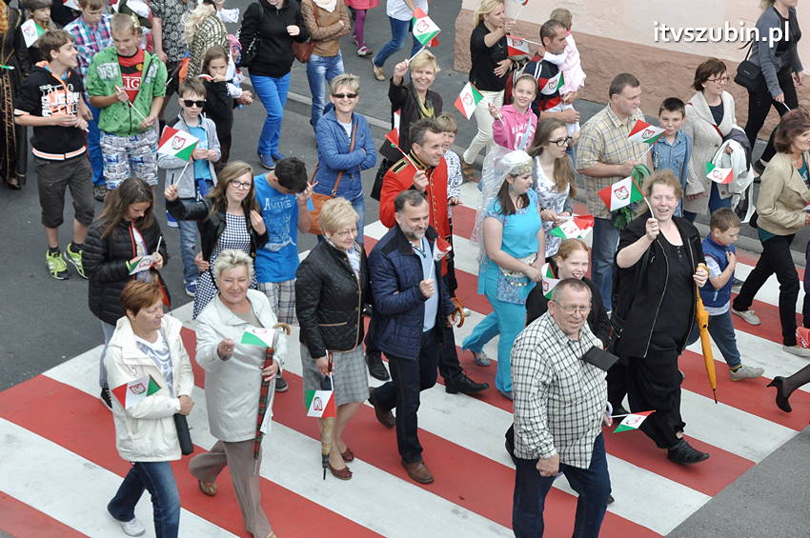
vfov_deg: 18.9
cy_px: 269
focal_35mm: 72
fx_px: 1618
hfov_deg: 28.1
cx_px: 405
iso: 1250
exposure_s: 1/400
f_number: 10
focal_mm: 48
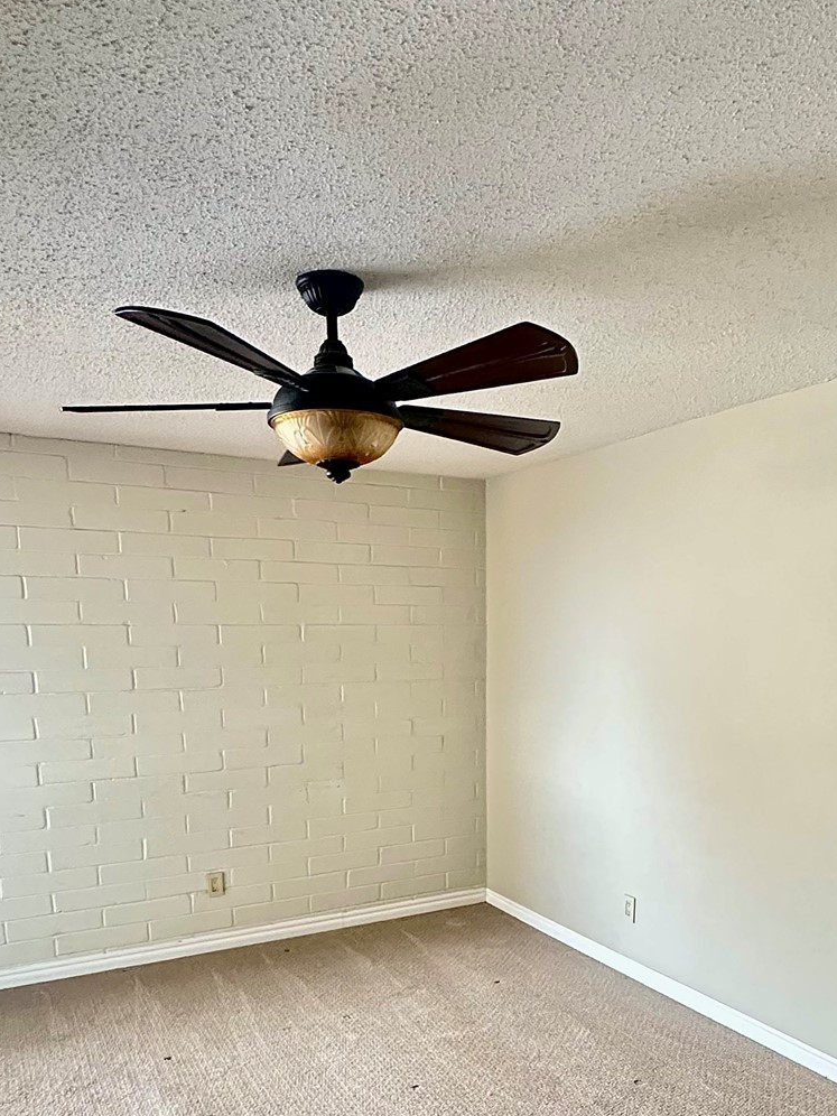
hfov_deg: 51.2
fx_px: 870
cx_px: 481
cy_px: 778
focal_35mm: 27
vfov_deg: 63.0
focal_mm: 2.22
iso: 1000
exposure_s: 1/60
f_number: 2.2
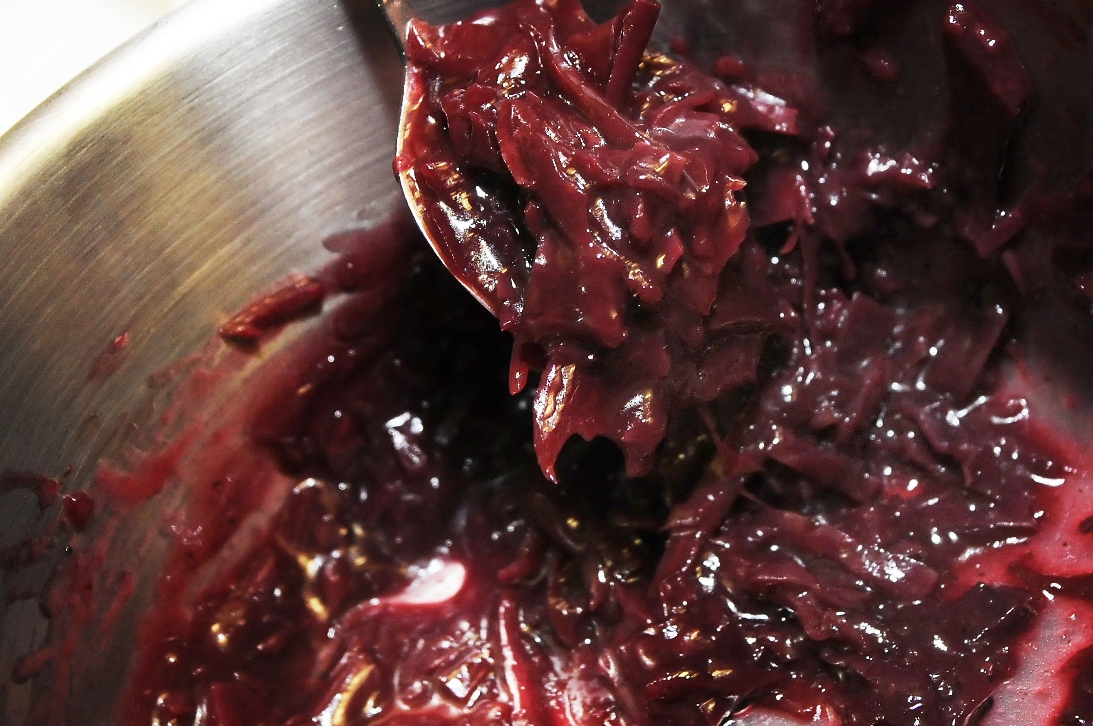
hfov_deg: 35.1
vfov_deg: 23.5
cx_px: 540
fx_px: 1726
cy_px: 183
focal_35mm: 57
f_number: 4
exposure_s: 1/60
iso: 800
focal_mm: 21
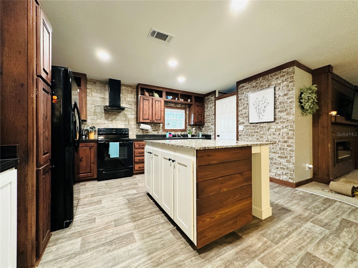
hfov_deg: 102.1
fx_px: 145
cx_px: 179
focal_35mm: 14
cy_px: 134
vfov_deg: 85.7
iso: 400
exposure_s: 1/60
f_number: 2.2
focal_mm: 2.22
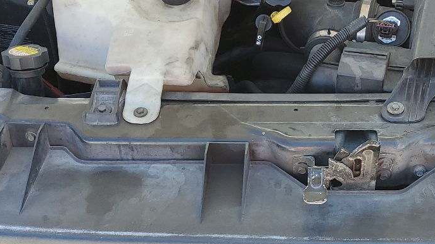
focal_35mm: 66
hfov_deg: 31.3
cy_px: 238
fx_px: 761
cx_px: 332
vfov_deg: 17.8
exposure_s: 1/303
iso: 50
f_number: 1.5
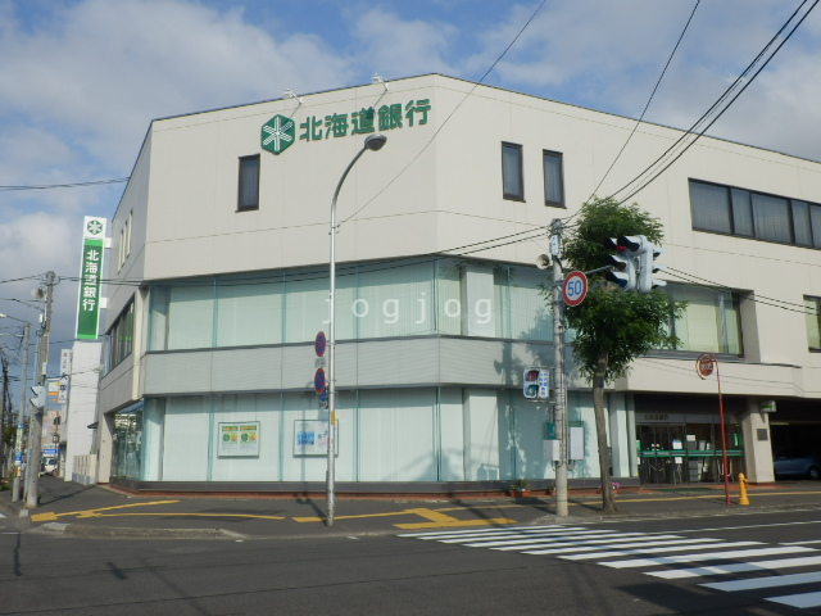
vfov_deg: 38.7
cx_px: 410
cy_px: 308
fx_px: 878
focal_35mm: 37
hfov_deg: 50.1
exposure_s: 1/200
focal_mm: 6.6
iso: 80
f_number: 9.9
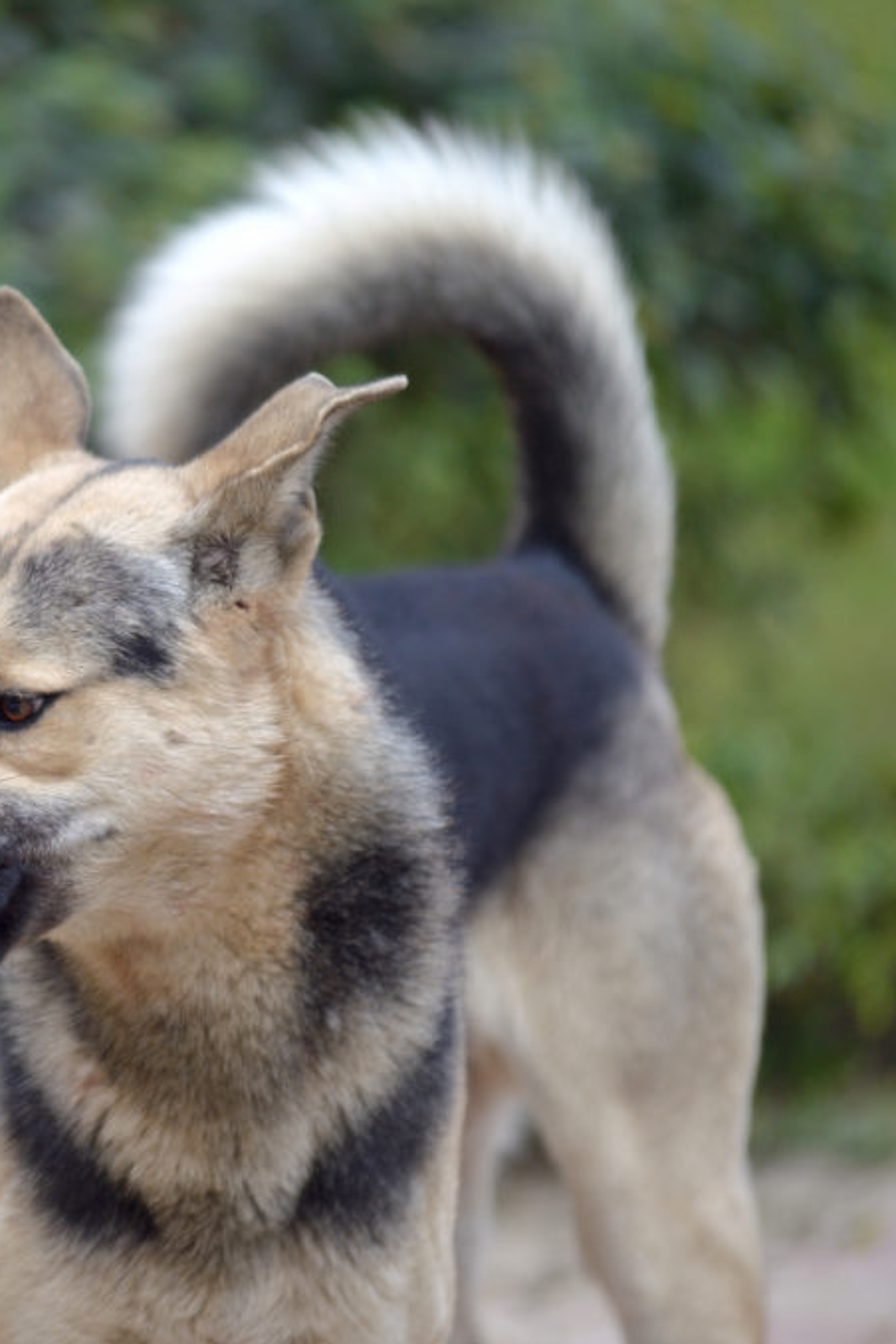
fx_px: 11274
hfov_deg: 4.5
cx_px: 52
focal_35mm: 302
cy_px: 670
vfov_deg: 6.8
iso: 250
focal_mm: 200
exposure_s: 1/400
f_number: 2.8
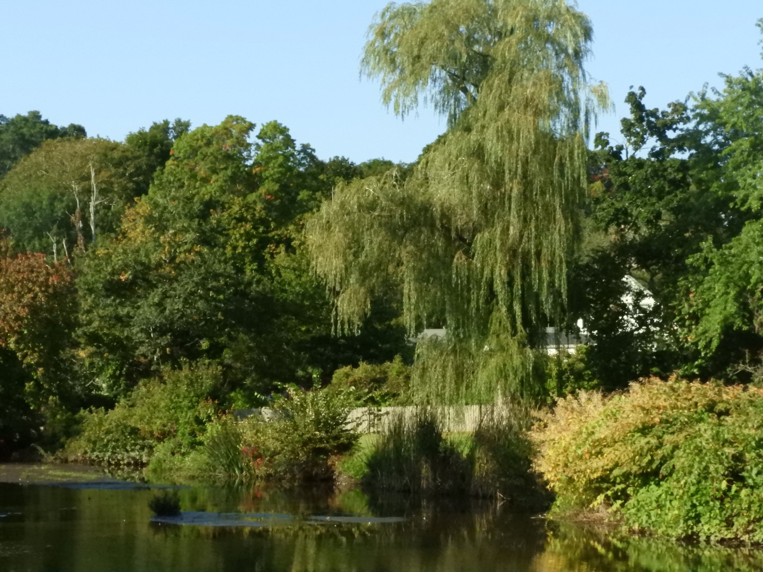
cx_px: 382
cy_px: 286
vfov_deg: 14.1
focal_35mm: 105
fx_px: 2314
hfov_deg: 18.7
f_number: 7.6
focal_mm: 18.8
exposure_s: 1/2500
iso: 1600
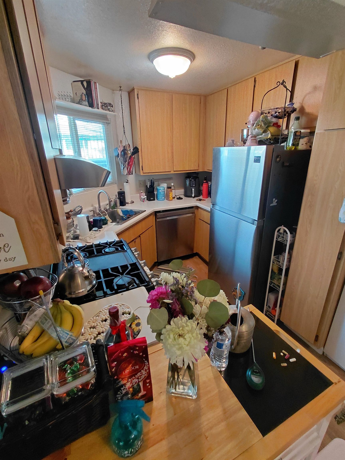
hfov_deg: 78.1
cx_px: 172
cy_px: 230
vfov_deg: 94.5
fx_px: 213
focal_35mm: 16
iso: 250
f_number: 2.2
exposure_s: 1/60
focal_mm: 1.64
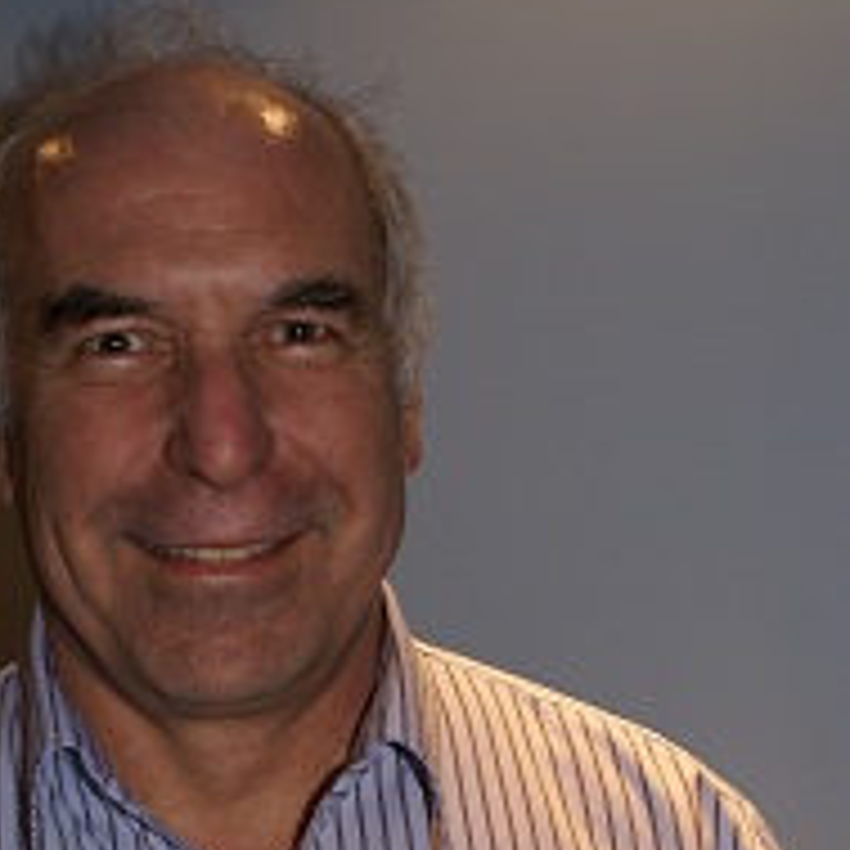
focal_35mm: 92
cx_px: 270
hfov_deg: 18.8
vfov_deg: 18.7
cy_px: 666
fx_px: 2552
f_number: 5.6
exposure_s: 1/60
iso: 400
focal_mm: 35
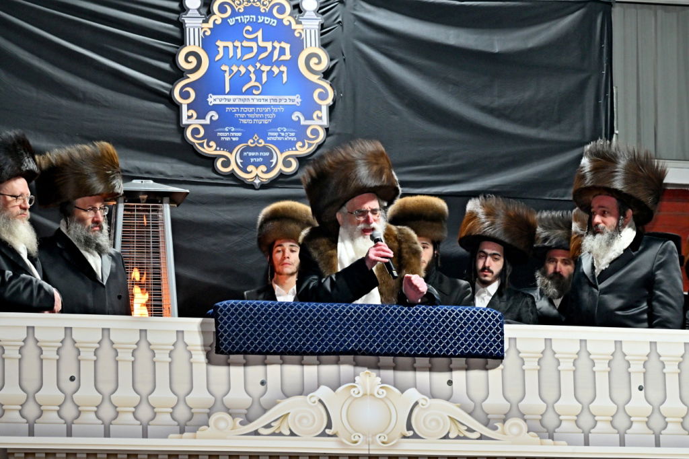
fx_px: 3444
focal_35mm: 180
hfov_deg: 11.4
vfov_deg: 7.6
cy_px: 230
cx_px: 344
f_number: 4
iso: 640
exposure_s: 1/200
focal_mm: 120
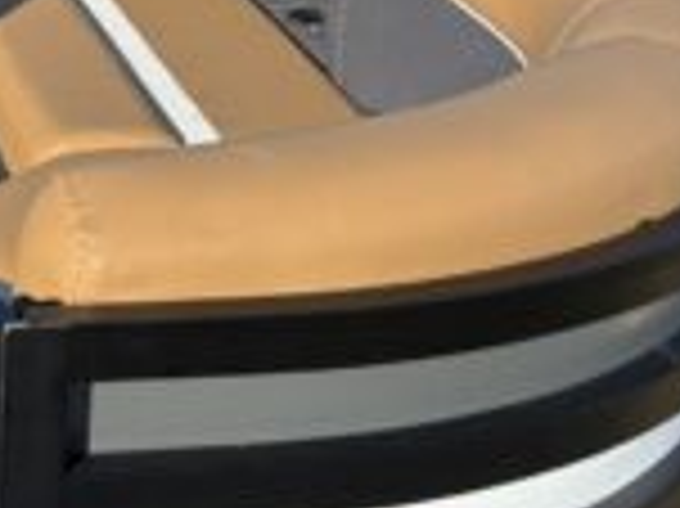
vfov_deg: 15.1
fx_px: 1806
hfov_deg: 18.9
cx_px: -326
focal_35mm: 92
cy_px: -198
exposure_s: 1/2062
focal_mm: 5.96
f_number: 1.6
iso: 50
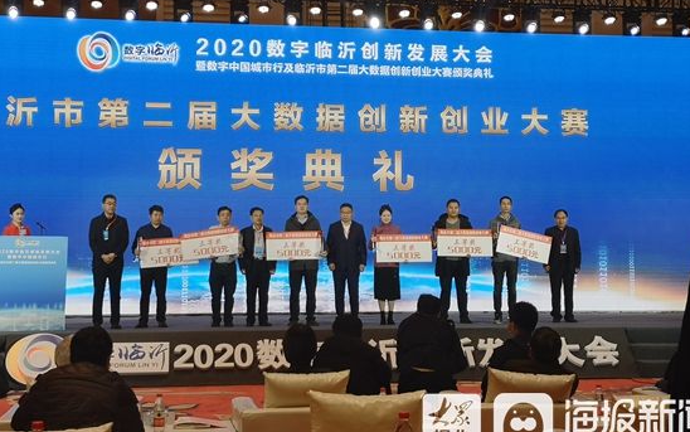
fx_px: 1091
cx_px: 335
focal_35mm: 58
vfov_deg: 22.4
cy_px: 171
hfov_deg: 35.1
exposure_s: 1/100
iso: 100
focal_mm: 5.58
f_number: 1.8
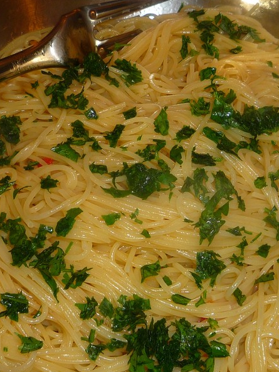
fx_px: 623
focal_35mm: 58
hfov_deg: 25.2
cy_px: 188
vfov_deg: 33.2
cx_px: 151
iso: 100
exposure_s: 1/30
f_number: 4
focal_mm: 5.3
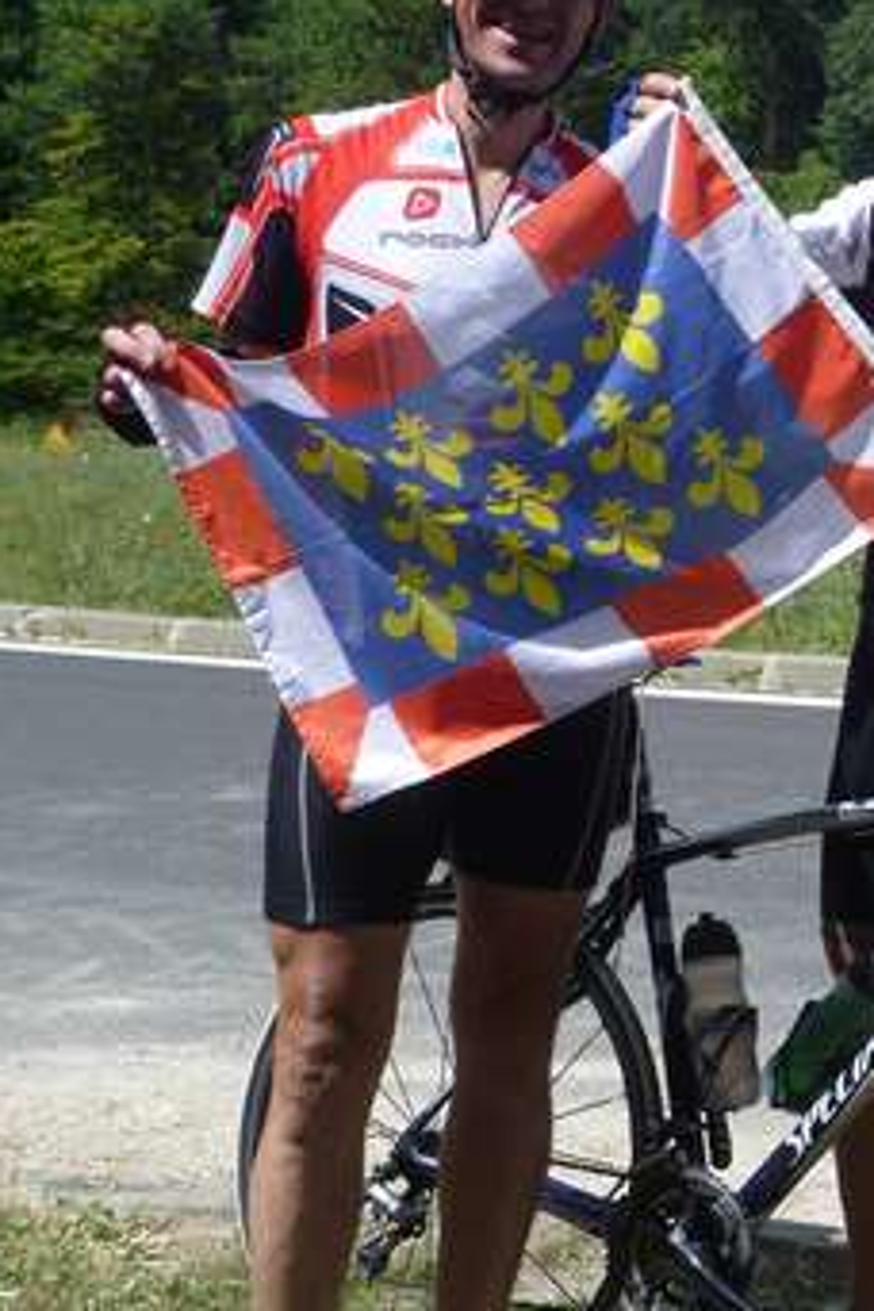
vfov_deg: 24.7
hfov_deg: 16.0
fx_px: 2986
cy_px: 487
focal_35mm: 82
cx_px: 1054
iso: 80
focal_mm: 8
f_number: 3.4
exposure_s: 1/800
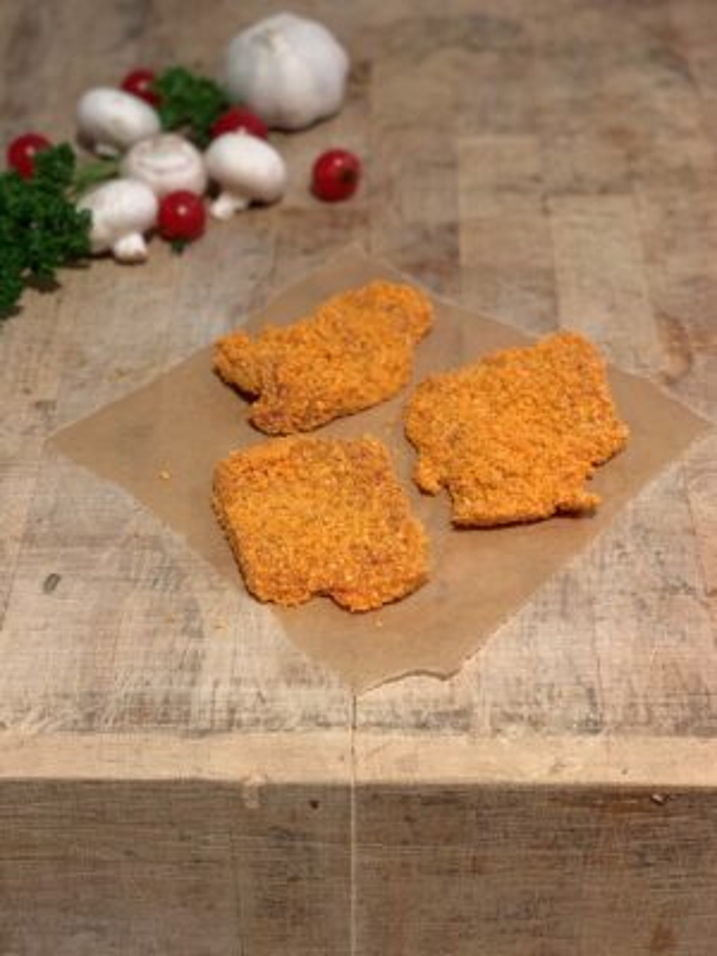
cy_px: 478
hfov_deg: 28.0
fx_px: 1436
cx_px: 358
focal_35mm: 52
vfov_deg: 36.8
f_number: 2.4
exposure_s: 1/50
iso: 320
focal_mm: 6
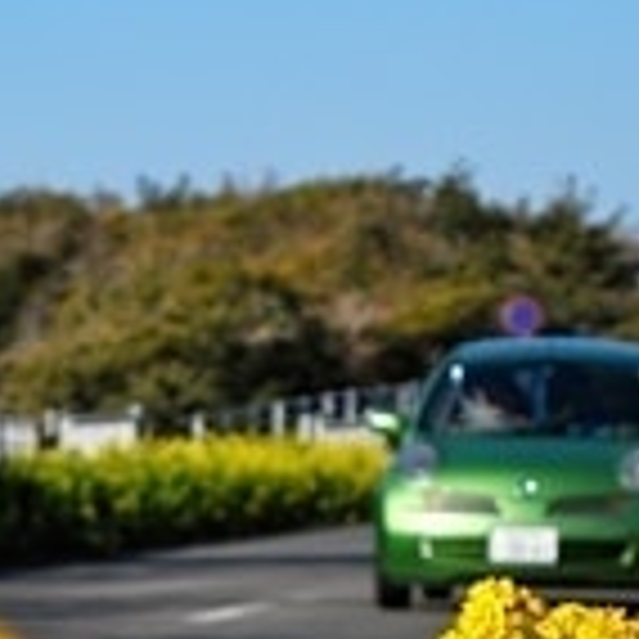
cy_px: 585
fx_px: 6598
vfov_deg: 5.5
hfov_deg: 5.5
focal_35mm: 316
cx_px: 135
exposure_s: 1/1250
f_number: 5.6
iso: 200
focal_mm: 55
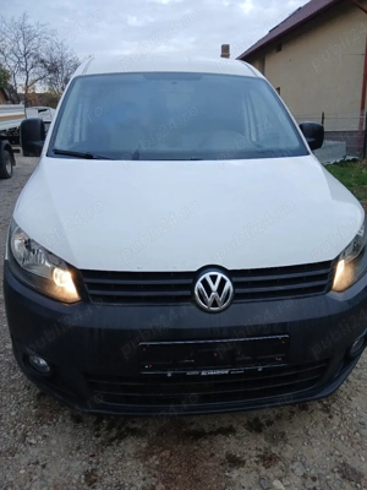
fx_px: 368
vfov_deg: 67.3
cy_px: 245
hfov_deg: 53.1
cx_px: 184
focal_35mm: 26
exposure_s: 1/50.3
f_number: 1.8
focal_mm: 3.98
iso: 50
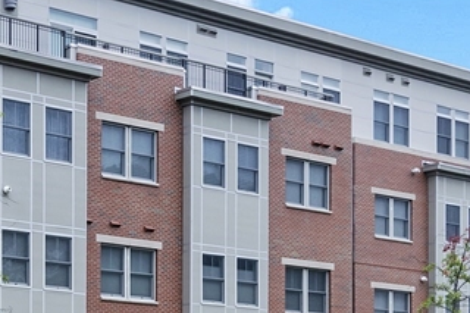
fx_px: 1253
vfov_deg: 14.2
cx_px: 53
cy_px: 115
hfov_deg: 20.8
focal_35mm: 96
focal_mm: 20
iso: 200
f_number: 5.6
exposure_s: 1/320
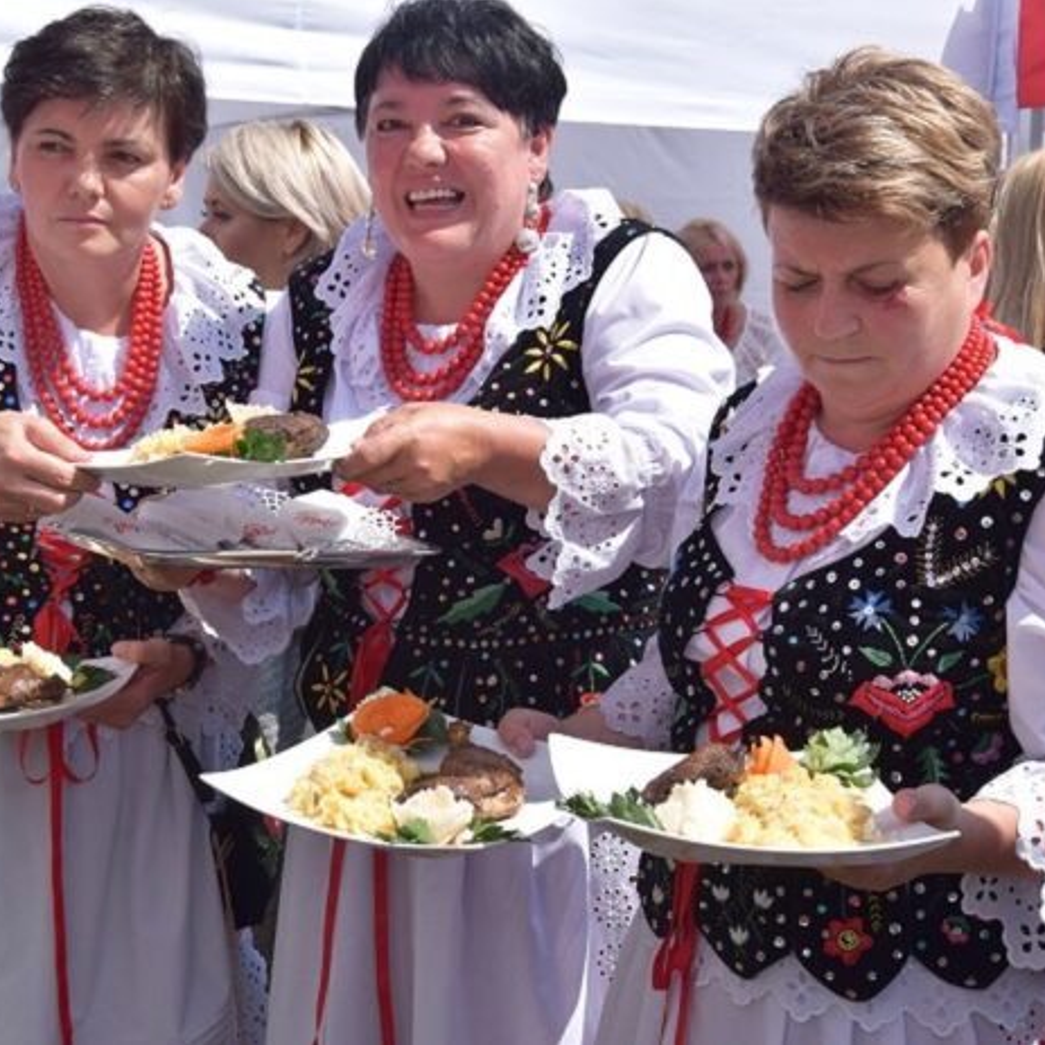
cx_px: 433
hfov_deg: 21.4
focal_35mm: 81
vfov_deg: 21.4
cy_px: 520
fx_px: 2766
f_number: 10
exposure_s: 1/500
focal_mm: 42
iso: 200
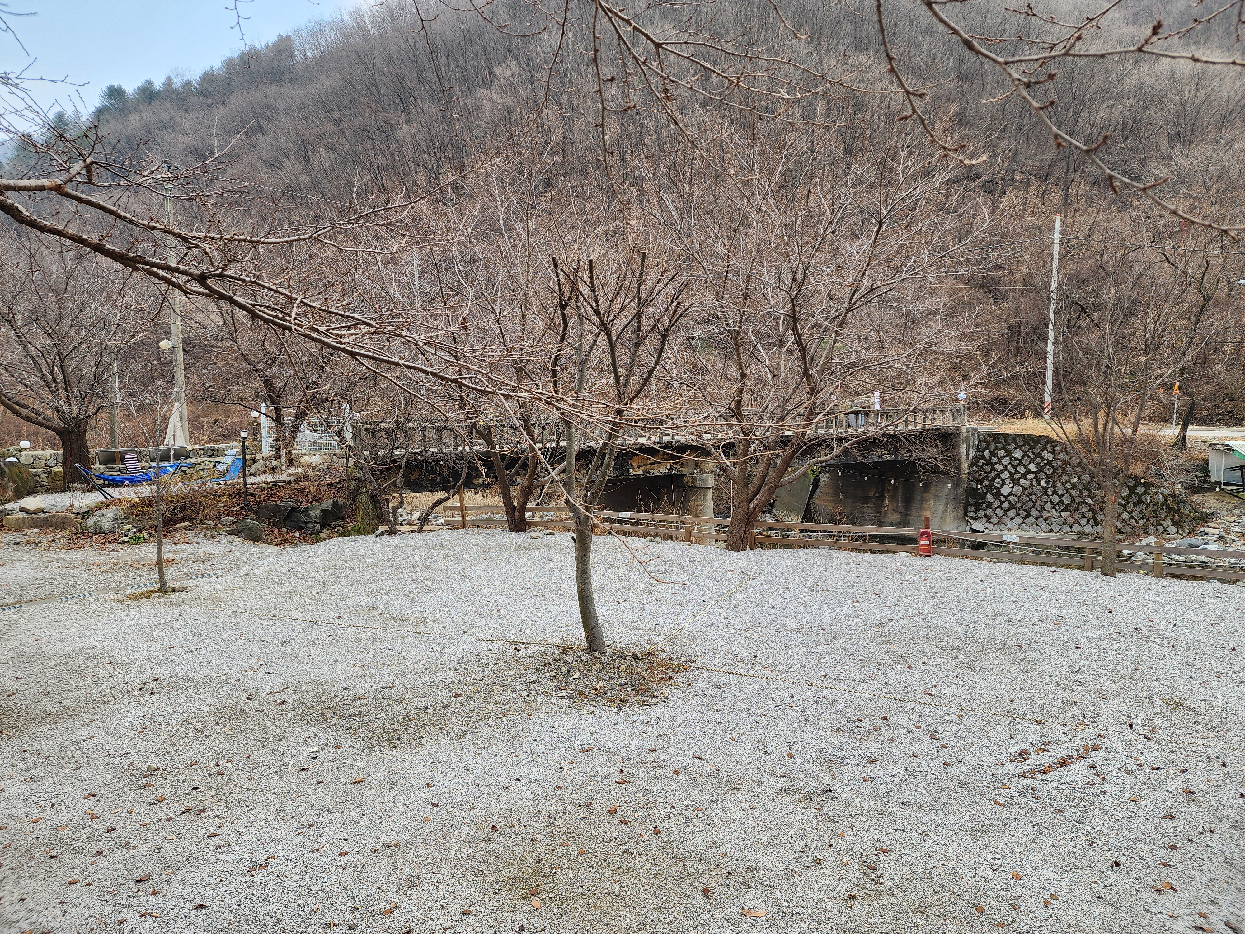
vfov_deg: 58.9
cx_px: 622
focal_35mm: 23
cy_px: 467
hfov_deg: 73.9
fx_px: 827
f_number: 1.8
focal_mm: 6.4
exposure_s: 1/180
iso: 32
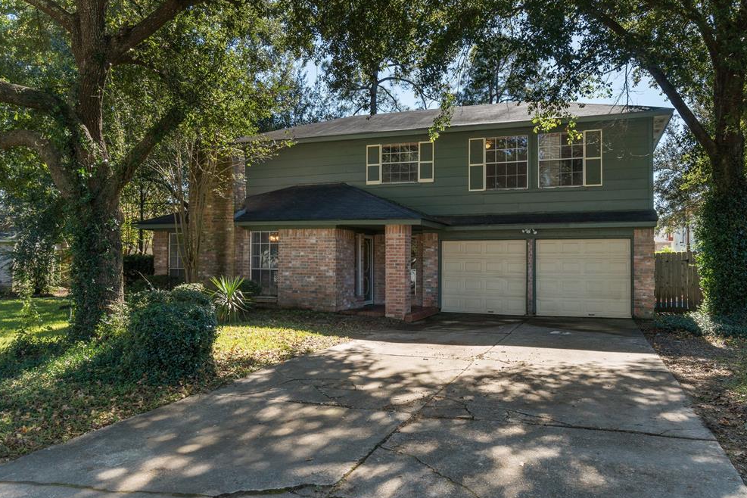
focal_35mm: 28
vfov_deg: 46.4
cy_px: 255
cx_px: 378
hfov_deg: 65.5
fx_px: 581
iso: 320
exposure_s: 1/125
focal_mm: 18
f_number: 9.5
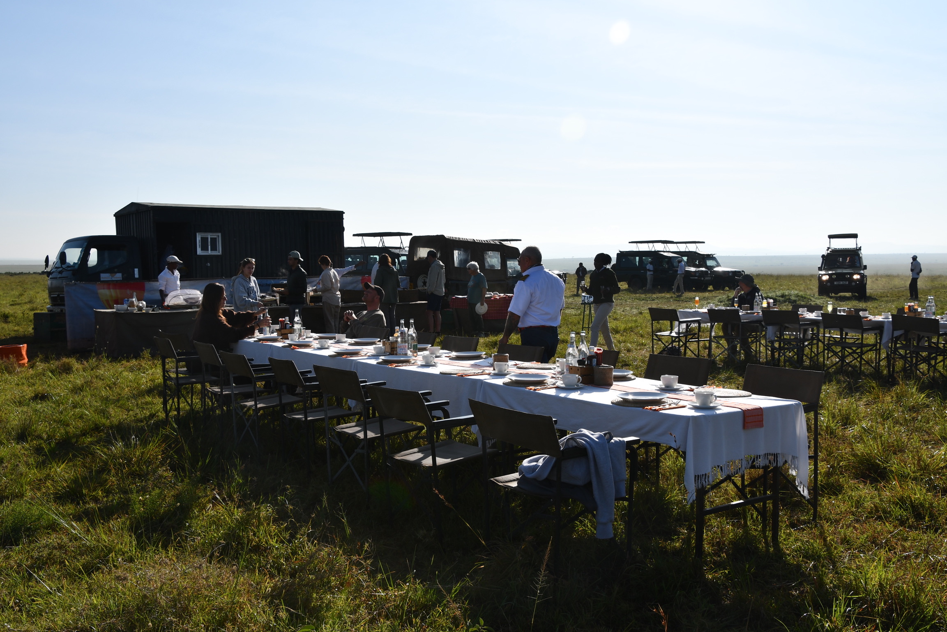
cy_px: 316
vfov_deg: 40.0
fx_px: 868
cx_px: 474
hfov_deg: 57.2
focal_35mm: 33
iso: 100
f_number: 10
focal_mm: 22
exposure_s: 1/400
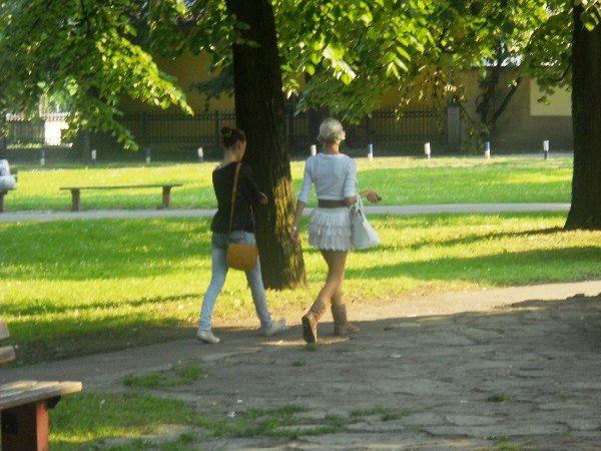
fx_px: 2517
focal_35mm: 145
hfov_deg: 13.6
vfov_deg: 10.2
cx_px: 300
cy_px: 226
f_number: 6.7
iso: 160
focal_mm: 24.03
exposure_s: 1/60
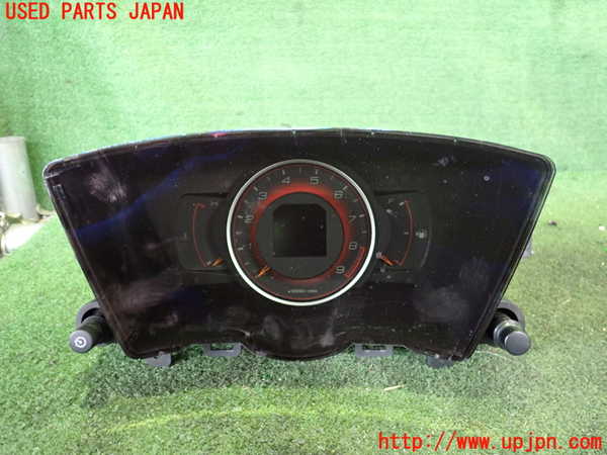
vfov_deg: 46.8
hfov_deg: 60.0
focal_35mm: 30
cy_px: 228
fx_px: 526
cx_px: 304
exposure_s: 1/15
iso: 800
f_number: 2.3
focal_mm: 5.4
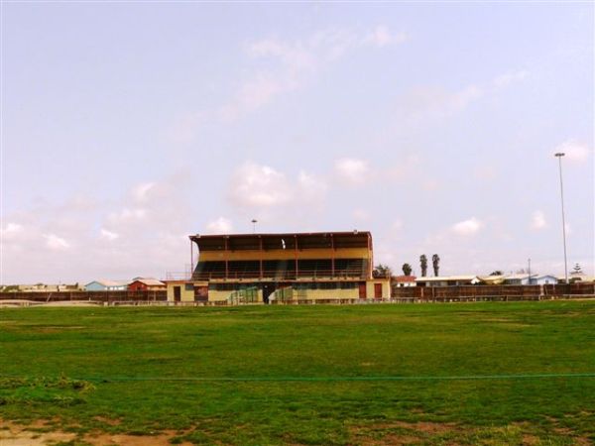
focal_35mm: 28
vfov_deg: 49.7
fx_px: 481
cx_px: 298
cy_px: 223
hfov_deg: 63.4
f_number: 7.1
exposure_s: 1/500
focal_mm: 4.6
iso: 100
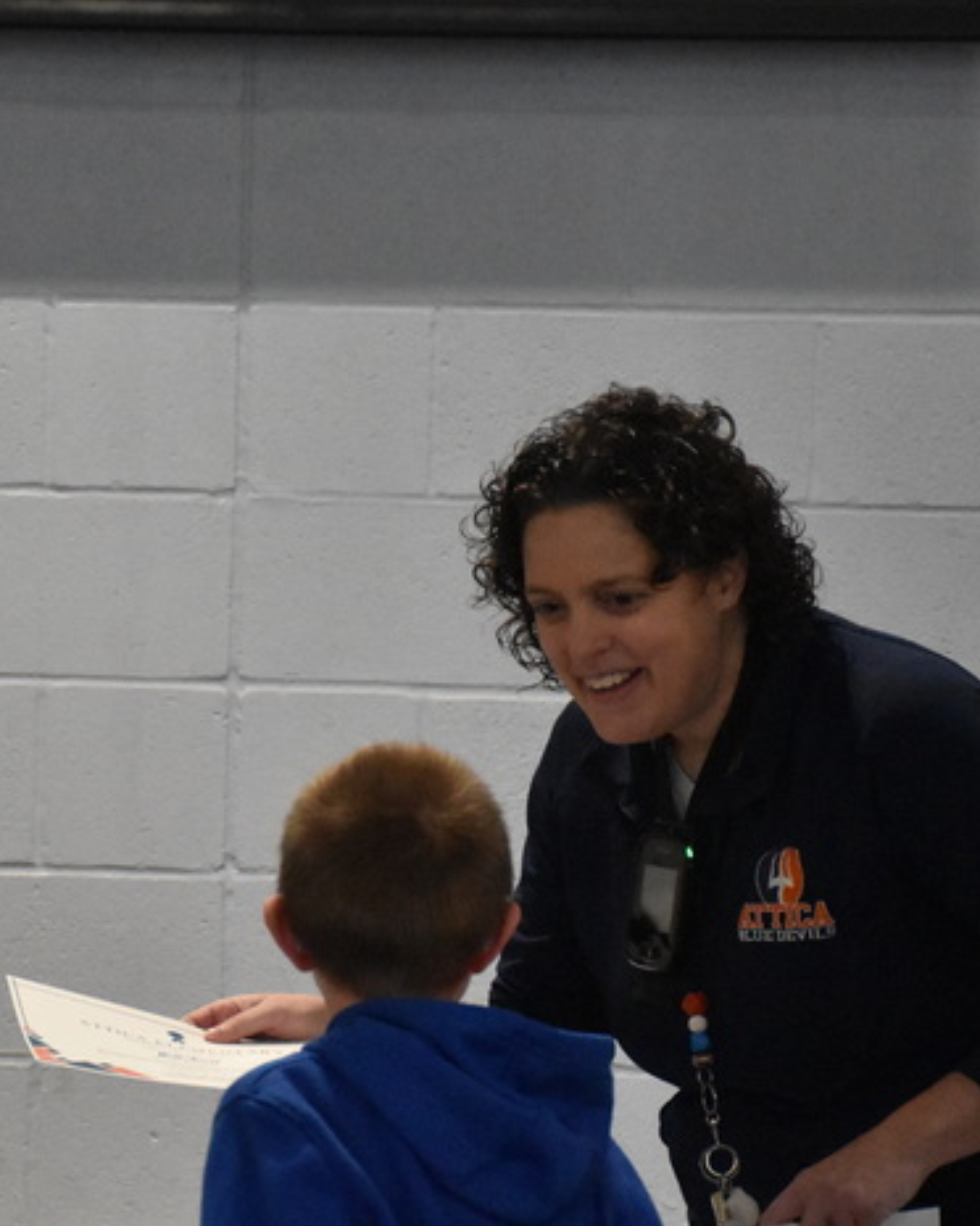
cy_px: 871
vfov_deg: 6.9
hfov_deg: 5.5
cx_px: 242
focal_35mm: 279
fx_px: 10115
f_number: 5.3
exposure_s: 1/320
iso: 6400
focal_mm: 90
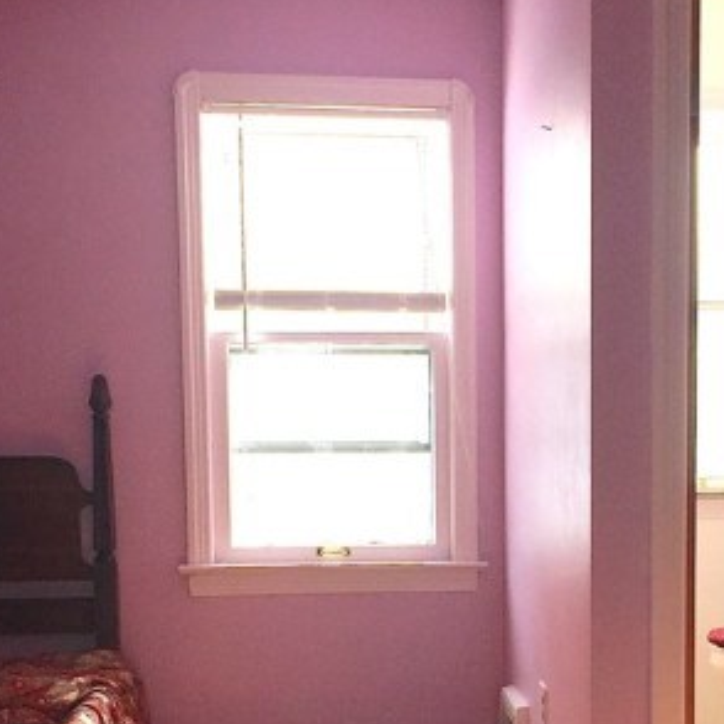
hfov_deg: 25.6
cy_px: 566
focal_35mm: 67
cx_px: 495
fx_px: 1585
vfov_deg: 25.3
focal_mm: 4.15
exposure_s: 1/412
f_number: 2.2
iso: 32
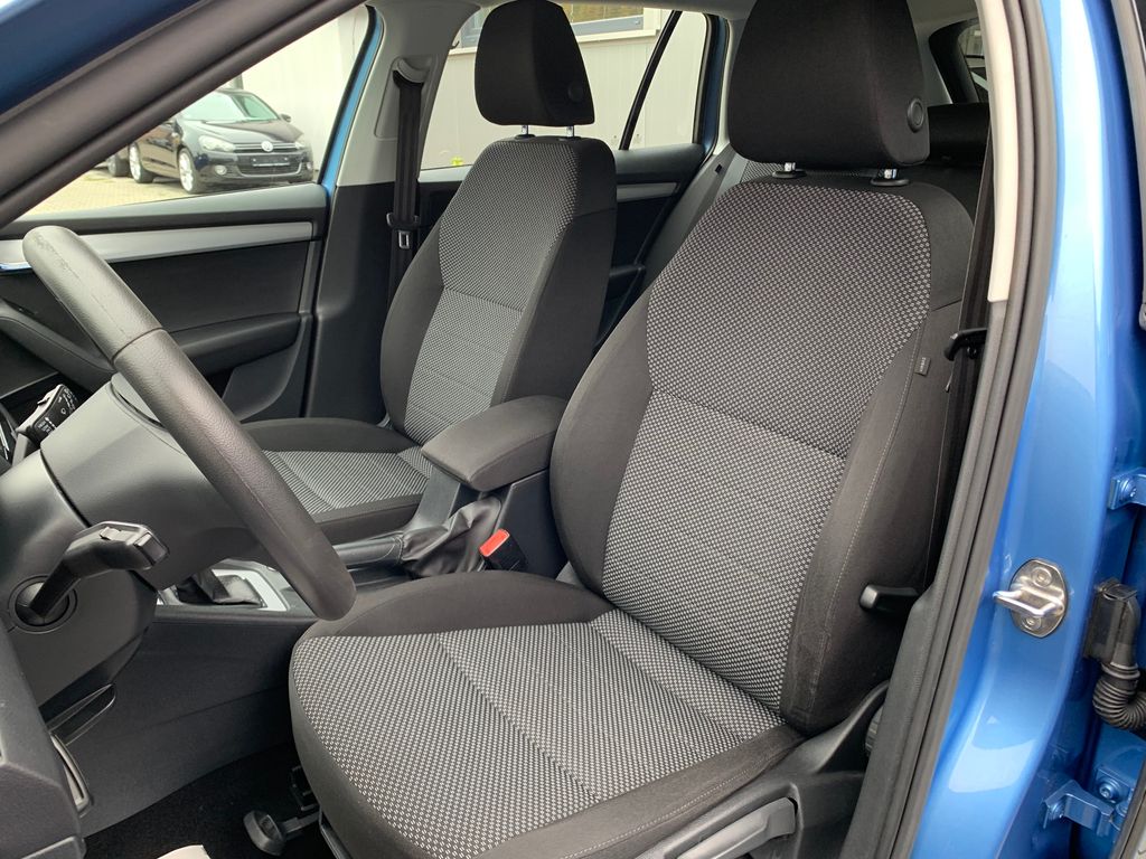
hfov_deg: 67.3
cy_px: 430
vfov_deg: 53.1
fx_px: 861
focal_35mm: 26
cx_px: 573
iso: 100
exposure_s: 1/77
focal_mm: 4.25
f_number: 1.8
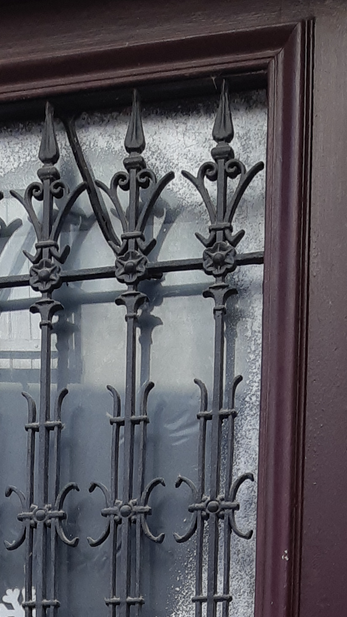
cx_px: 23
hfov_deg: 13.3
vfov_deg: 20.5
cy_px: 911
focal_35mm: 90
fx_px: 1472
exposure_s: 1/383
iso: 40
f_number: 1.7
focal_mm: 3.93
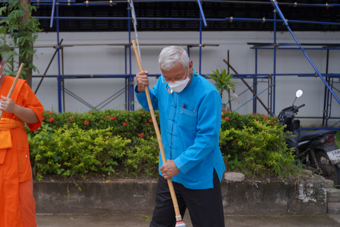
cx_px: 75
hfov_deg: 38.3
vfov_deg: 27.0
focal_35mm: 50
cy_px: 120
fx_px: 472
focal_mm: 29
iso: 100
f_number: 2.8
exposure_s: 1/1000
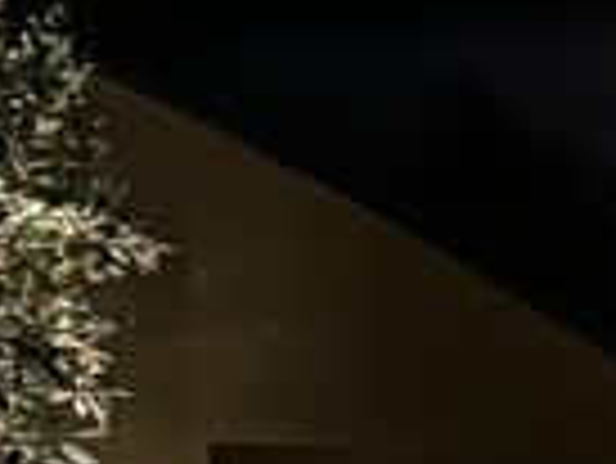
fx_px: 3188
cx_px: -1412
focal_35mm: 179
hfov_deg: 8.6
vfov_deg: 8.2
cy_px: 599
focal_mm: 6.86
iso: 1000
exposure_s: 1/16
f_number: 1.78
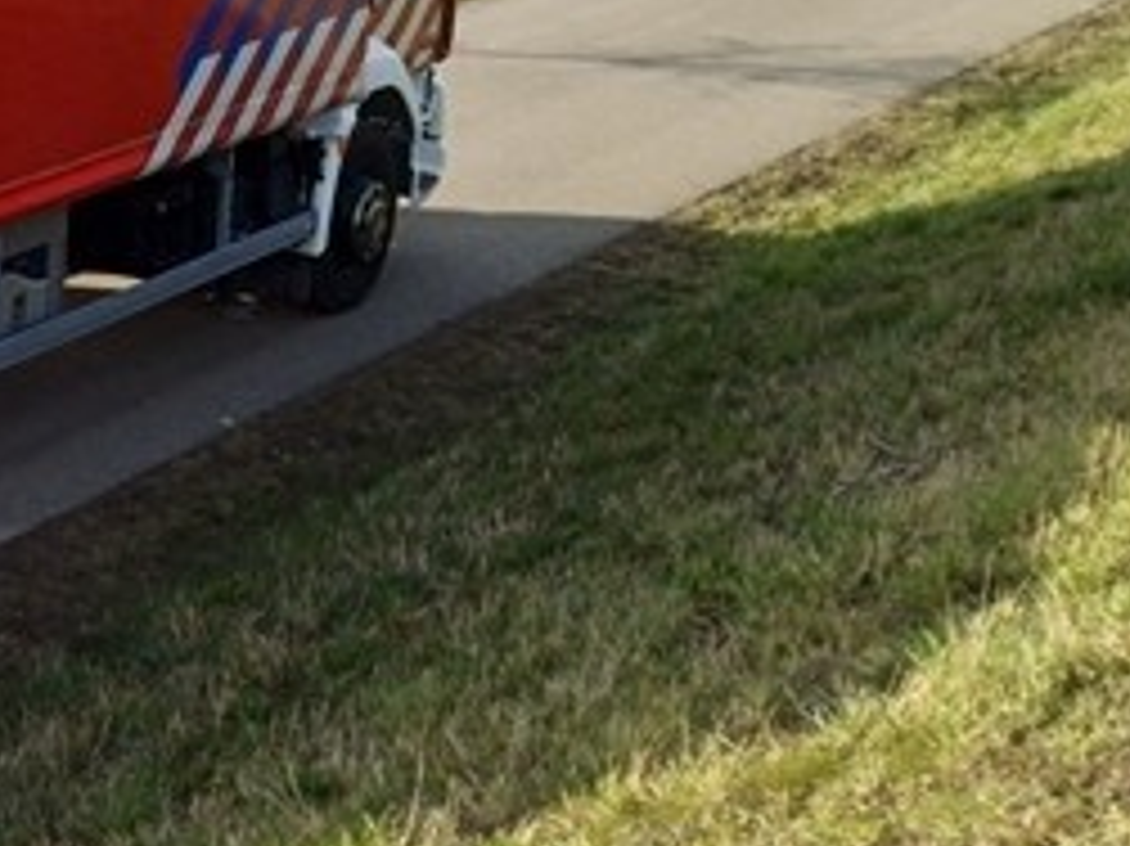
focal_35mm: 102
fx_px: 3328
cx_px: -729
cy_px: -40
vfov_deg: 14.2
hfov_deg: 16.8
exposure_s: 1/535
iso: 50
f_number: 1.8
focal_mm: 4.65
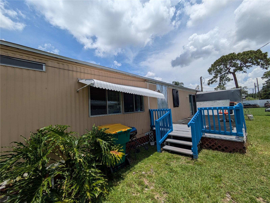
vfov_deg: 85.7
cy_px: 102
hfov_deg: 102.1
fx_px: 109
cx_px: 135
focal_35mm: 14
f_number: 2.2
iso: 50
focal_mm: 1.83
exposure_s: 1/3704
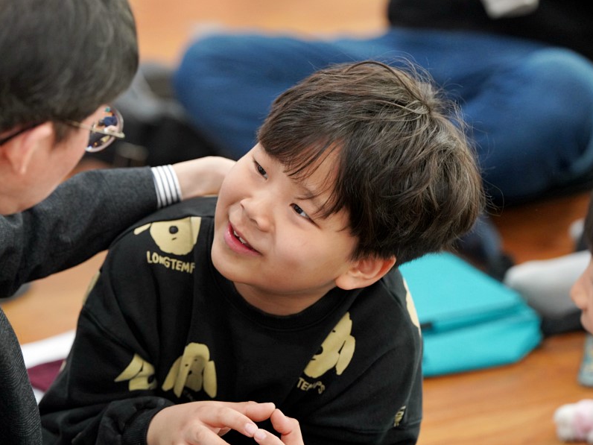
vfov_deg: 9.1
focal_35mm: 163
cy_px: 223
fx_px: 2792
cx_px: 275
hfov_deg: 12.1
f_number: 4
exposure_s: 1/160
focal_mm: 150
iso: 3200
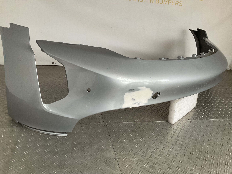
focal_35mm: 29
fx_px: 194
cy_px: 87
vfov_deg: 48.2
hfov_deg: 61.7
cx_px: 116
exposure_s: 1/50
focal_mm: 3
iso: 100
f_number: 1.8
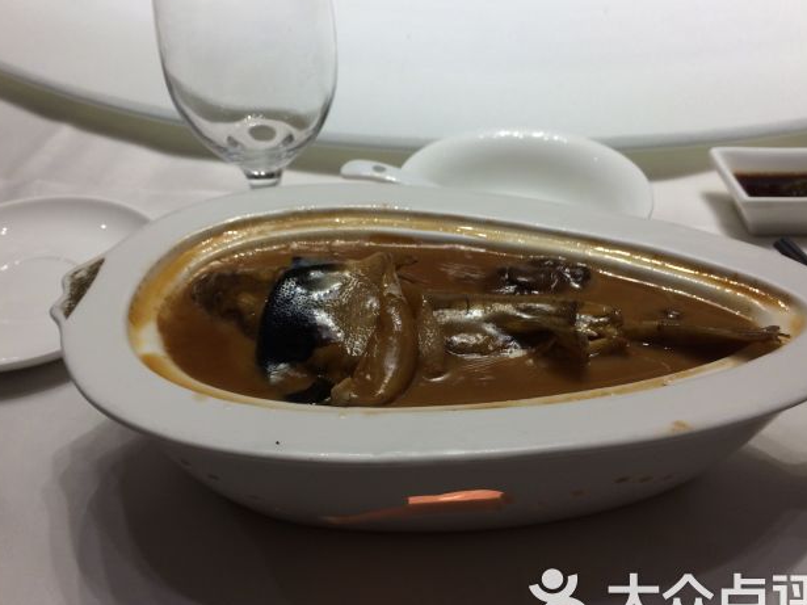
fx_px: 769
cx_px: 399
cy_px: 323
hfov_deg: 55.4
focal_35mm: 33
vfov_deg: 42.9
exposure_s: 1/100
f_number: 2.2
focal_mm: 4.15
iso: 50
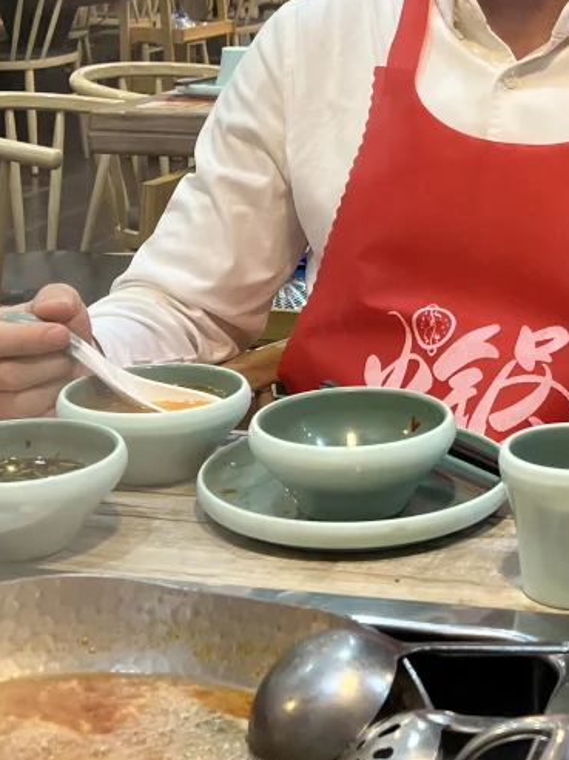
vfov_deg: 24.9
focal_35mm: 76
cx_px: 510
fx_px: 1668
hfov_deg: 19.0
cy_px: 68
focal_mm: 5.7
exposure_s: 1/100
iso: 100
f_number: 1.5
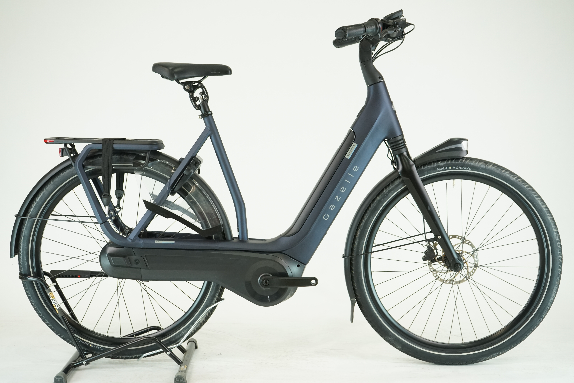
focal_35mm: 50
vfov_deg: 27.0
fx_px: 797
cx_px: 287
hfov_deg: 39.6
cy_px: 192
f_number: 5.6
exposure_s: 1/200
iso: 1600
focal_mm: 50
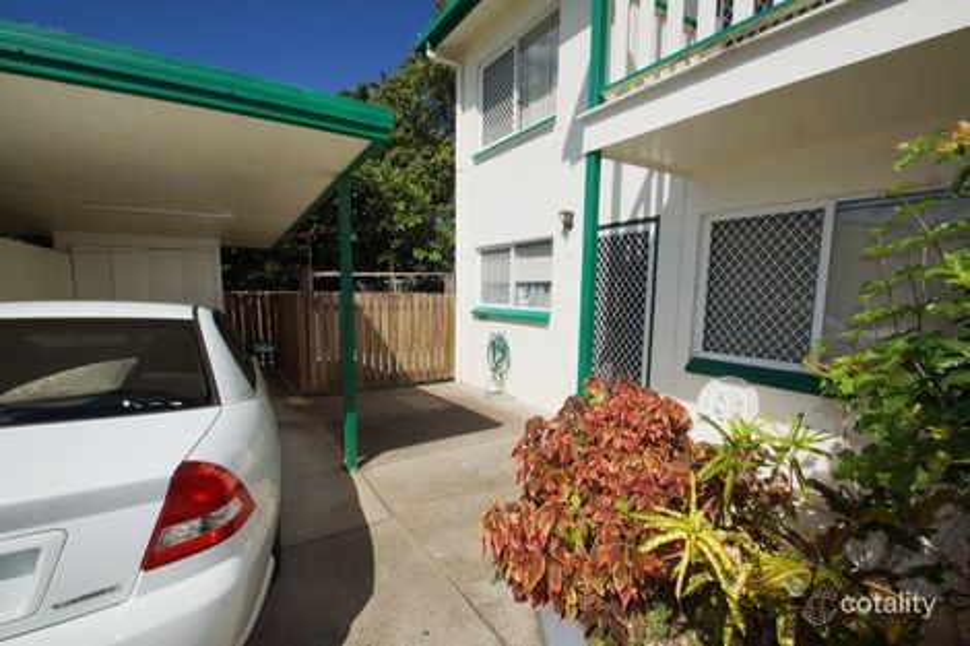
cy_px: 323
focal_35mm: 15
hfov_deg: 100.4
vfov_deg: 77.3
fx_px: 404
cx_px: 485
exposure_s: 1/200
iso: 100
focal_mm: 10
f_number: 13
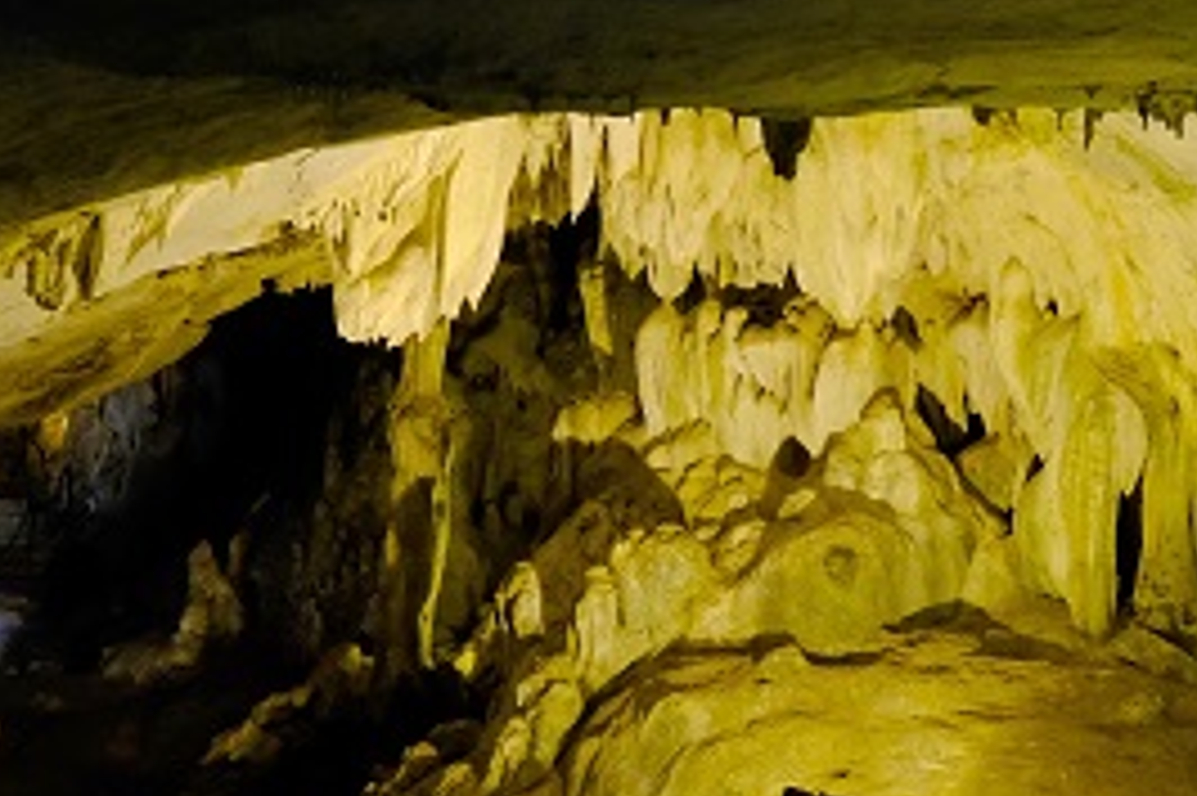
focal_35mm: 61
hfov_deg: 32.8
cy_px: 463
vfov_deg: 22.2
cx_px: 693
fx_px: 2027
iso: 4000
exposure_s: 1/80
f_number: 4
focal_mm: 17.7
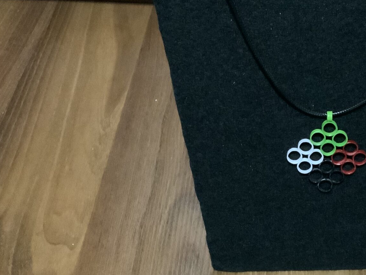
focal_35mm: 65
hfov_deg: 29.1
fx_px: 687
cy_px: 179
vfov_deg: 22.5
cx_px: 300
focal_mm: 3
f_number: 1.8
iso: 640
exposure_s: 1/17
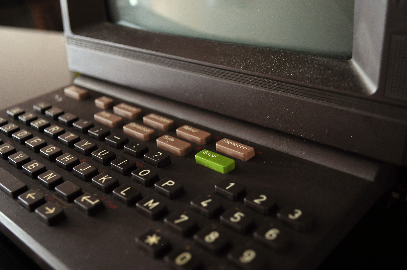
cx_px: 204
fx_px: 474
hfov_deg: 46.4
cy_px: 135
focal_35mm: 42
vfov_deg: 31.8
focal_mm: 28
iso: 1250
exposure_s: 1/30
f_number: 4.5
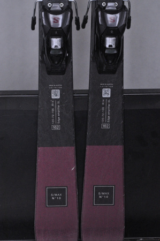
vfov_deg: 18.2
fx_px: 752
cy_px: 120
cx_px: 80
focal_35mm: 112
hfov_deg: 12.2
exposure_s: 1/125
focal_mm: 75
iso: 3200
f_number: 9.5
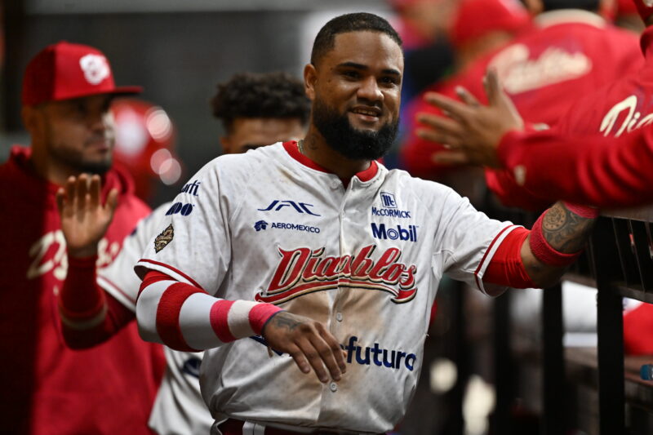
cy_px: 218
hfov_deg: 5.2
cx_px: 326
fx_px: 7254
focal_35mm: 400
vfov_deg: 3.4
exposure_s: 1/500
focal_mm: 400
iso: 3200
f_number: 2.8
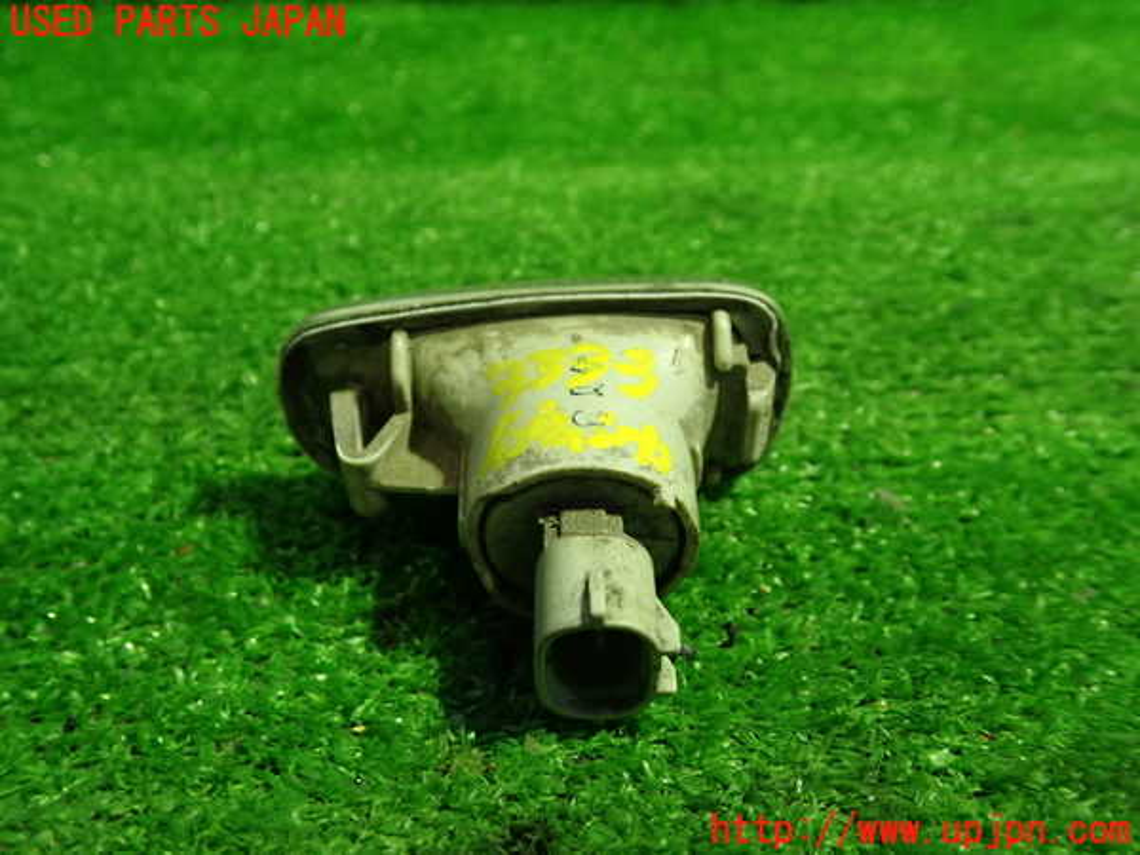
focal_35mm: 30
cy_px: 428
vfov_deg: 46.8
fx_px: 988
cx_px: 570
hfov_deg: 60.0
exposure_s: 1/30
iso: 320
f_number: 2.3
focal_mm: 5.4
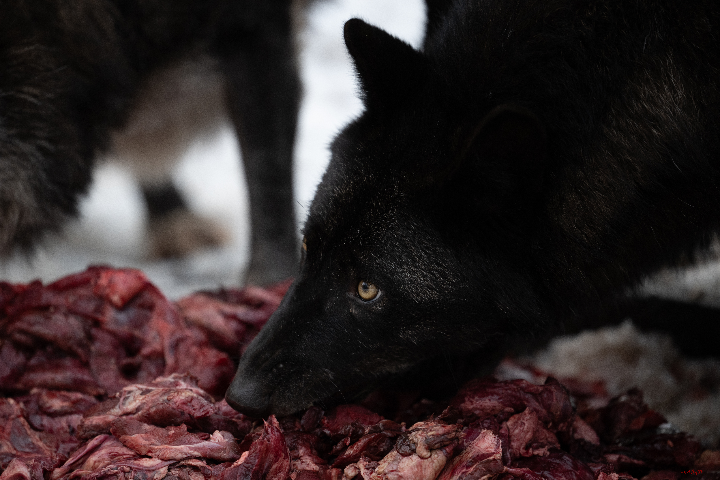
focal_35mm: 400
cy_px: 240
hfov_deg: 5.2
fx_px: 7999
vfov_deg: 3.4
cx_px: 360
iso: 800
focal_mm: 400
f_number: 3.2
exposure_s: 1/1600
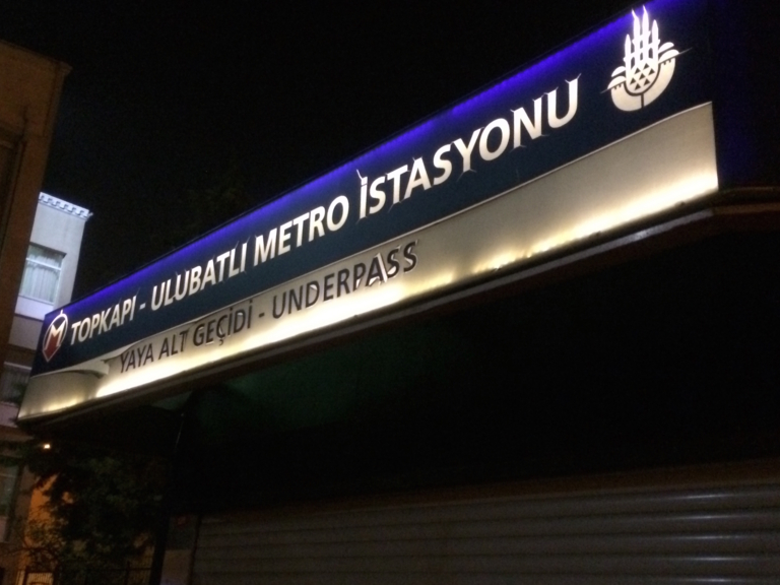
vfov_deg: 35.9
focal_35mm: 40
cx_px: 372
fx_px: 901
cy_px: 311
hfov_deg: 46.8
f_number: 2.2
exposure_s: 1/15
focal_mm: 4.12
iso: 640
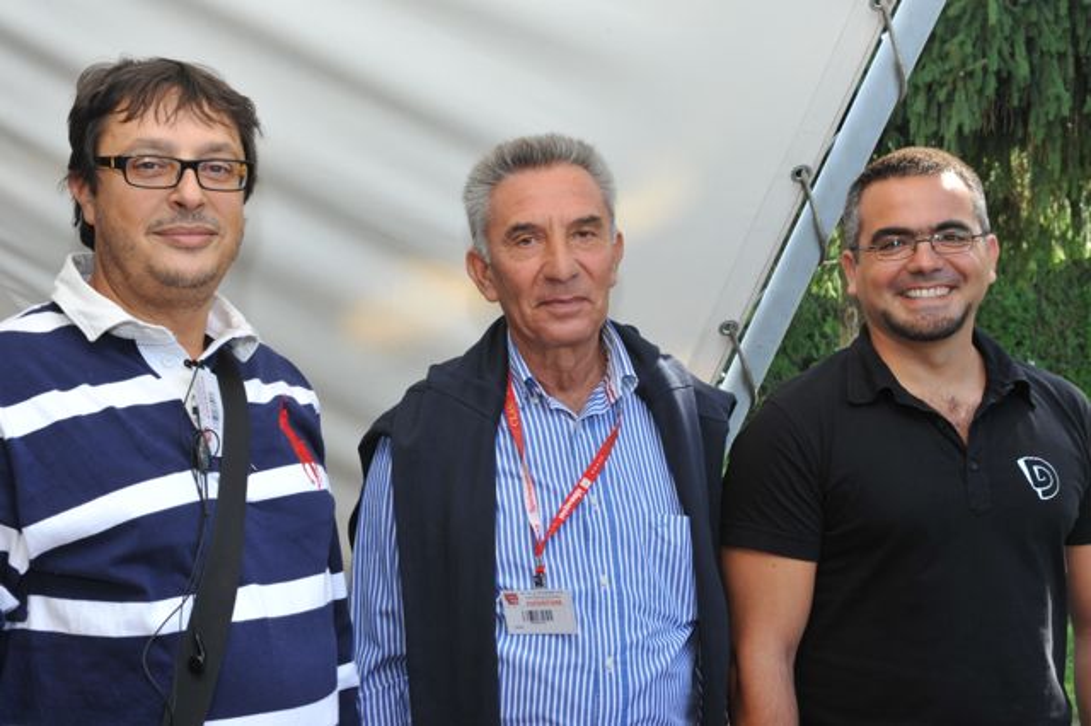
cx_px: 546
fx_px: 1575
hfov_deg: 38.2
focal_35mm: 52
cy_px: 363
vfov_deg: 26.0
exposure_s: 1/50
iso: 400
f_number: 13
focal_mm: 52
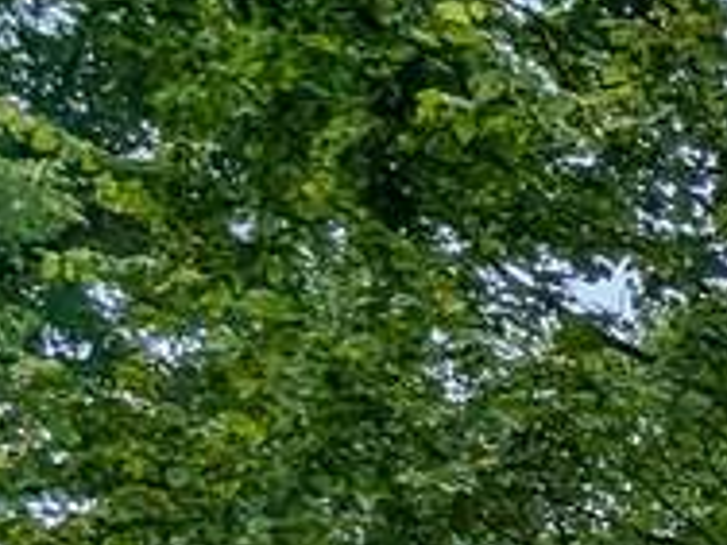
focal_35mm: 109
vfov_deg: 11.7
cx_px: 2061
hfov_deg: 11.8
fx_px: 2289
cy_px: 1210
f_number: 2.2
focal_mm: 2.35
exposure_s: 1/1603
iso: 49
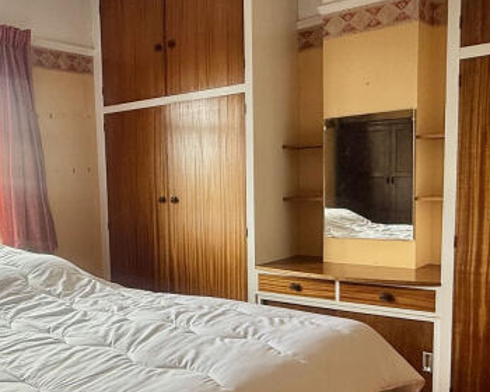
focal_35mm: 40
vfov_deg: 37.1
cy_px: 244
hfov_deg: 44.4
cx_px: 126
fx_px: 580
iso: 50
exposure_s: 1/99
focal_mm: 2.22
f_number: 2.2
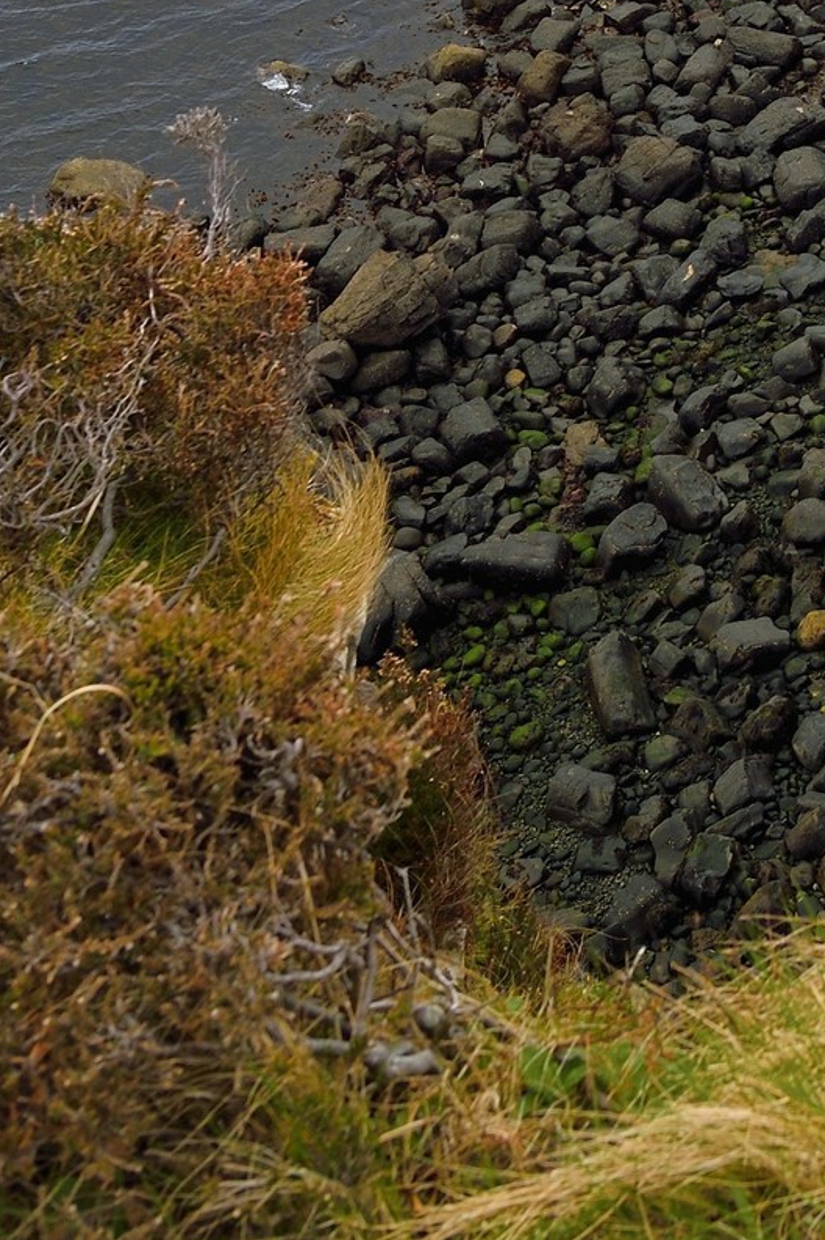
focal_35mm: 97
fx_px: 3337
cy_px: -591
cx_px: 1241
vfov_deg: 18.7
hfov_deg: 13.3
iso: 200
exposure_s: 1/160
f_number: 13
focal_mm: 32
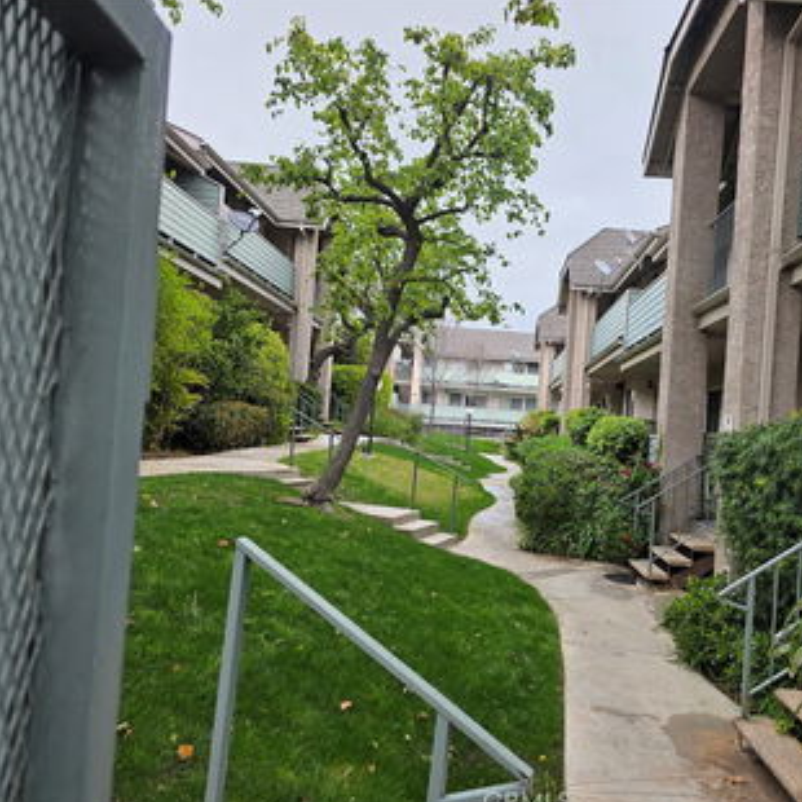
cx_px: 521
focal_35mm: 28
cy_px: 404
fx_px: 734
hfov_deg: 56.3
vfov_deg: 57.3
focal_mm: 6.3
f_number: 1.7
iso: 80
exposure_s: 1/1252
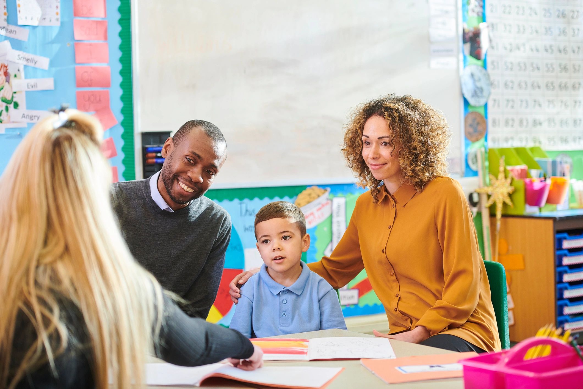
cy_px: 194
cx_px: 292
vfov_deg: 19.5
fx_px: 1134
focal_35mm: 70
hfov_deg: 28.8
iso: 640
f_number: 3.2
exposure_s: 1/250
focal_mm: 70
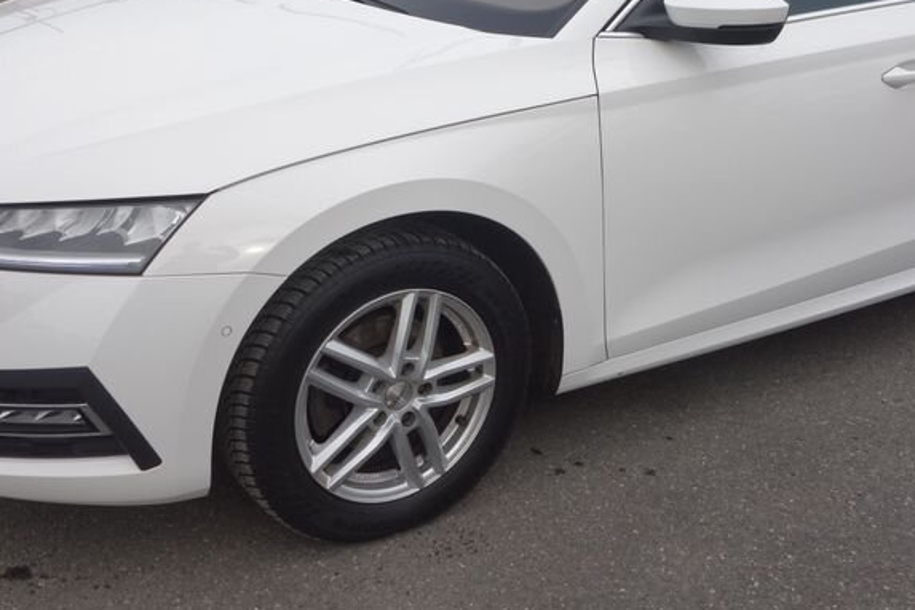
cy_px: 140
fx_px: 1271
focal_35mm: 50
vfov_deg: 26.6
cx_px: 549
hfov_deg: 39.4
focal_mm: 10.4
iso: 125
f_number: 5.6
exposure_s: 1/125
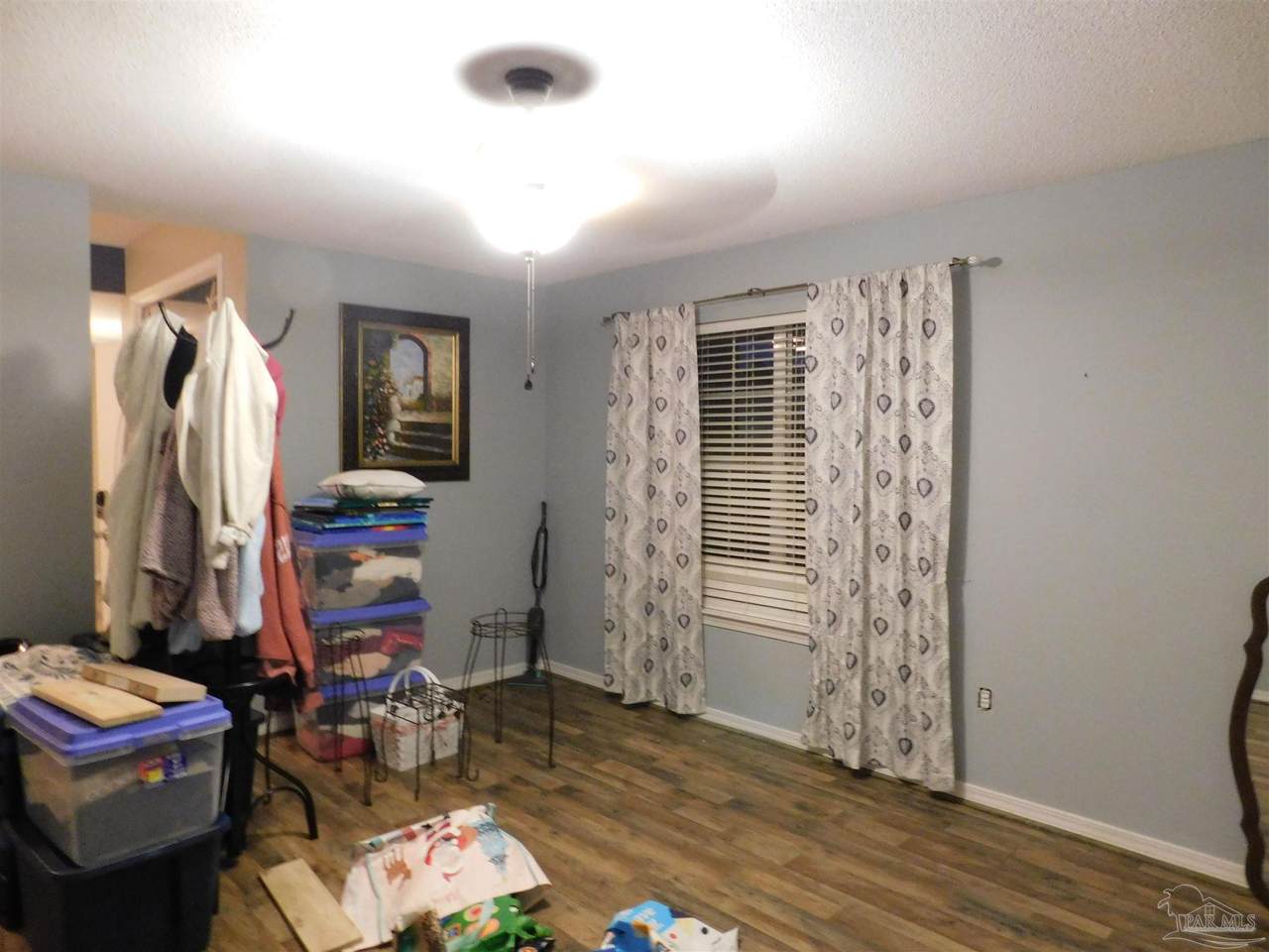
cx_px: 634
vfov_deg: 58.9
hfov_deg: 73.9
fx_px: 843
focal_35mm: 23
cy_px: 476
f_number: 3
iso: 640
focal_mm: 4
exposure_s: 1/8
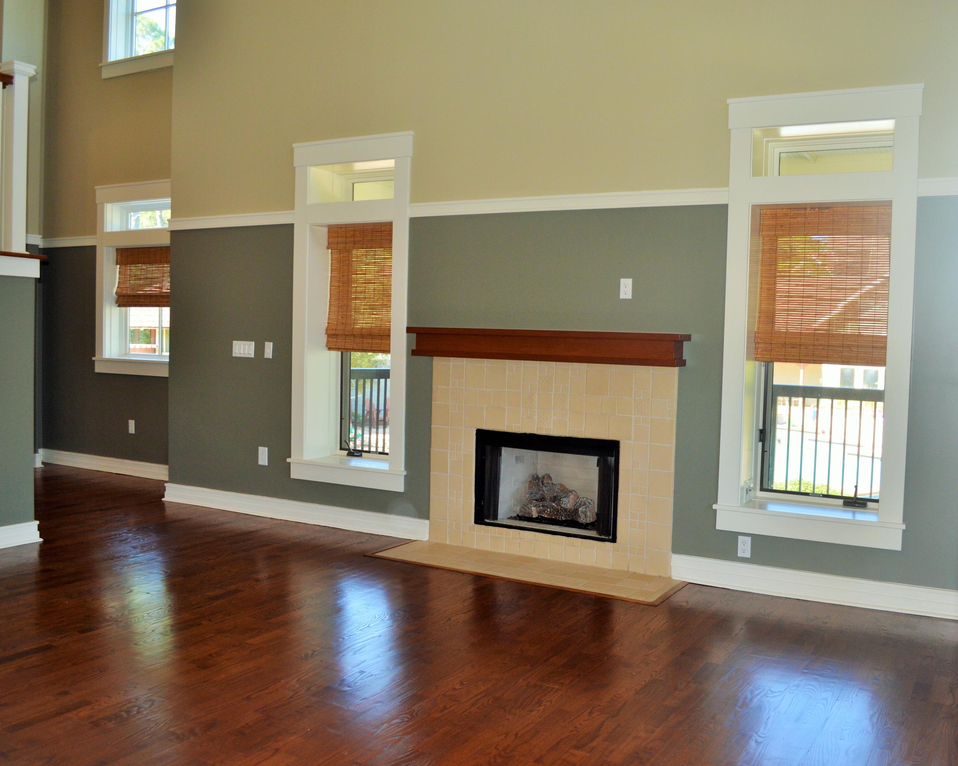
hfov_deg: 57.1
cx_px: 508
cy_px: 385
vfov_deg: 47.1
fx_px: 879
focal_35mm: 31
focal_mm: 18
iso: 400
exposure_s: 1/125
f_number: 4
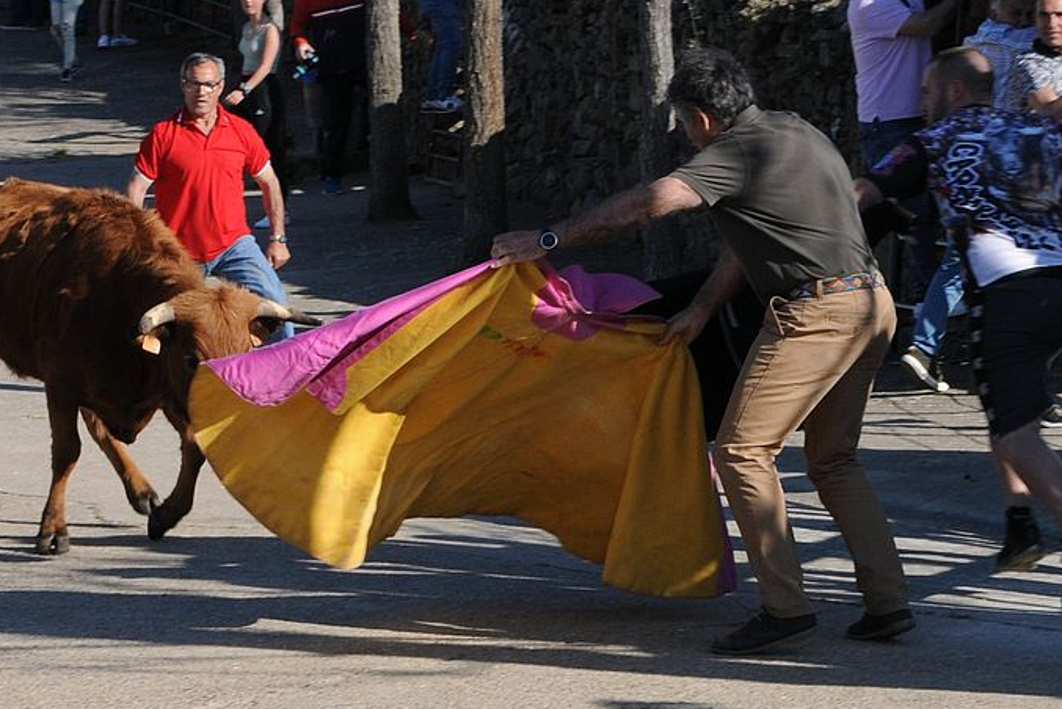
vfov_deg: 12.5
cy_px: 263
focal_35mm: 110
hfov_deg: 18.6
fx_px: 3236
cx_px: 424
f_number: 13
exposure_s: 1/320
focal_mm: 55
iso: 320
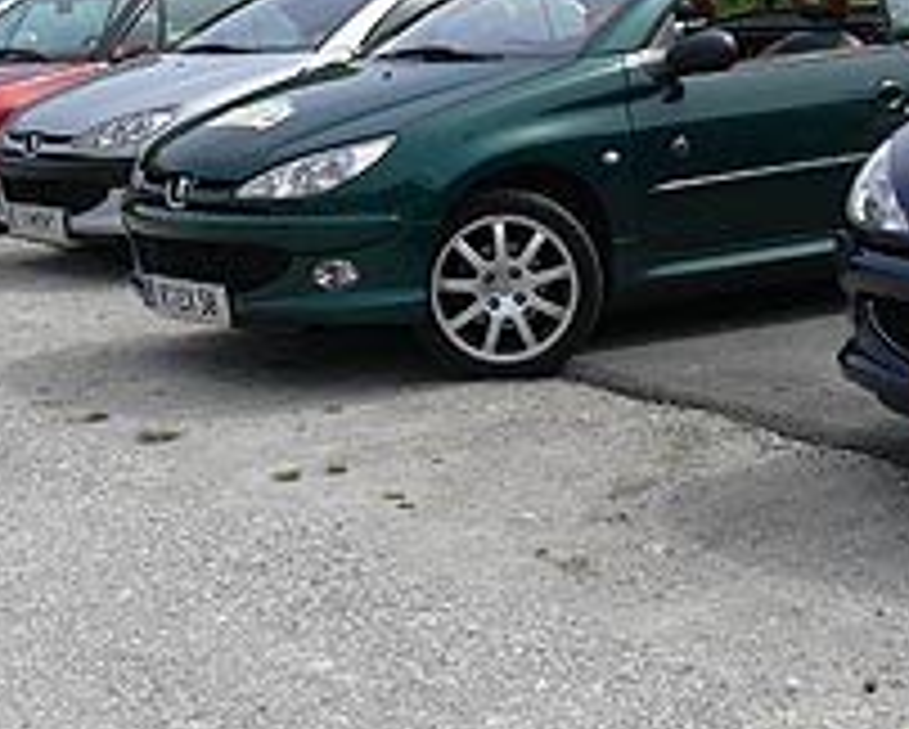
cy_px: 22
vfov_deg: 18.5
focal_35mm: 81
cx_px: 540
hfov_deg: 23.5
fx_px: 2181
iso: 100
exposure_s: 1/800
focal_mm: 7.4
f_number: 4.5
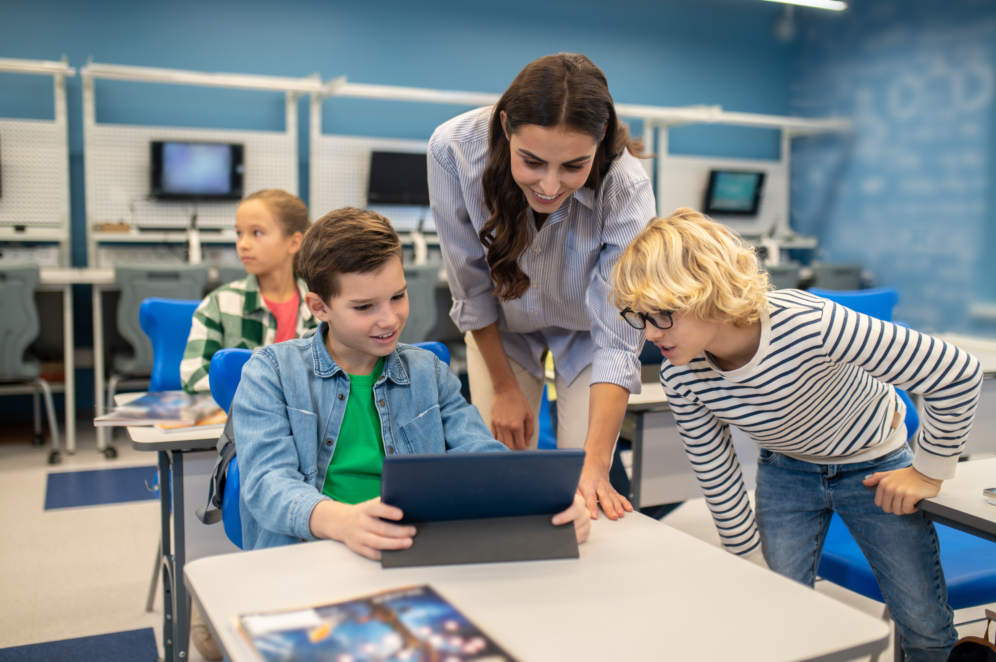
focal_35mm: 35
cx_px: 498
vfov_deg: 37.8
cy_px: 331
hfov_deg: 54.5
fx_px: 968
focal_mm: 35
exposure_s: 1/200
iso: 250
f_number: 2.2
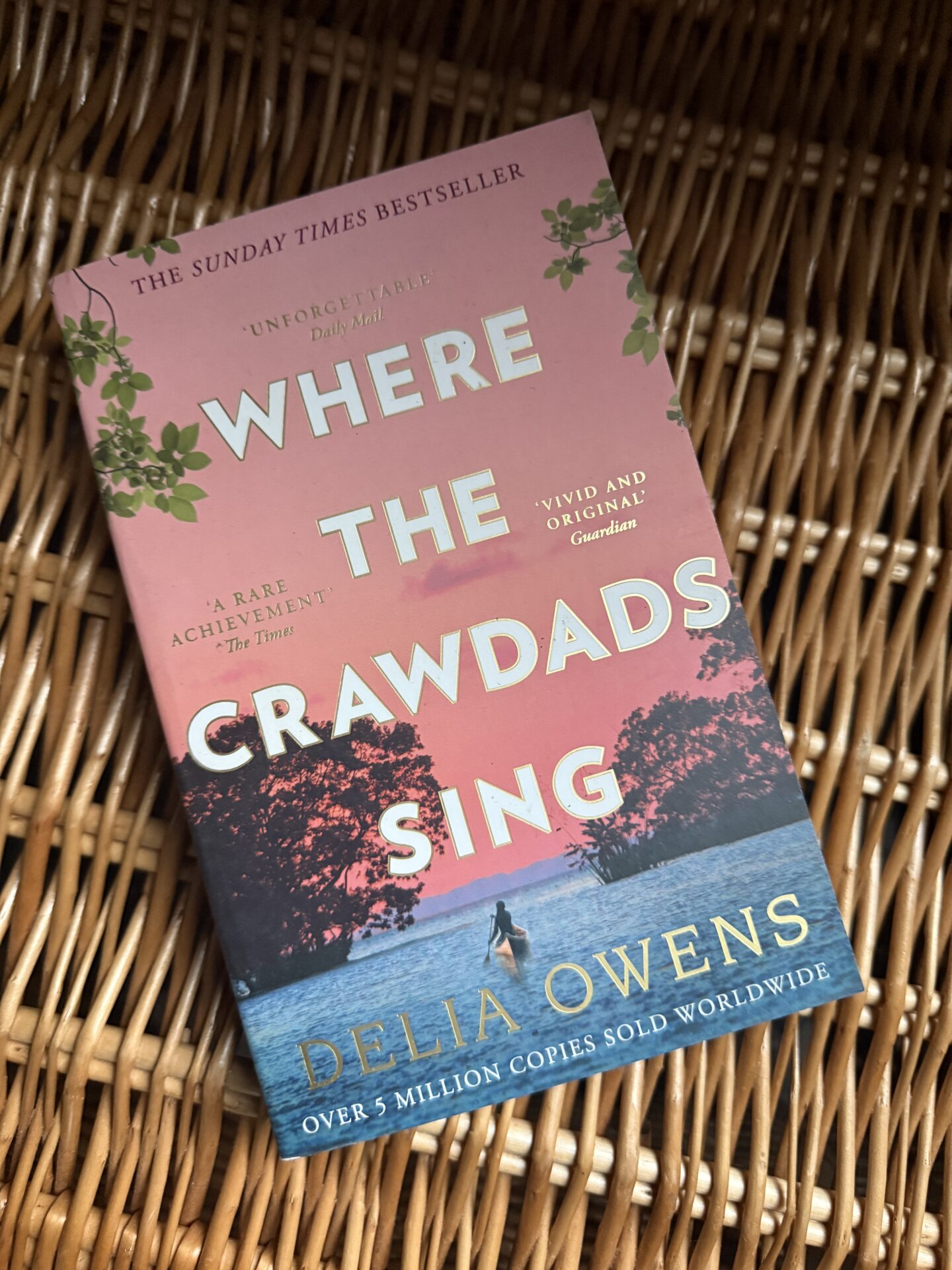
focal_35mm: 24
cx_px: 476
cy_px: 635
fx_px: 880
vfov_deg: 71.6
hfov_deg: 56.8
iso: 800
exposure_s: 1/60
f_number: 1.78
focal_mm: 6.76
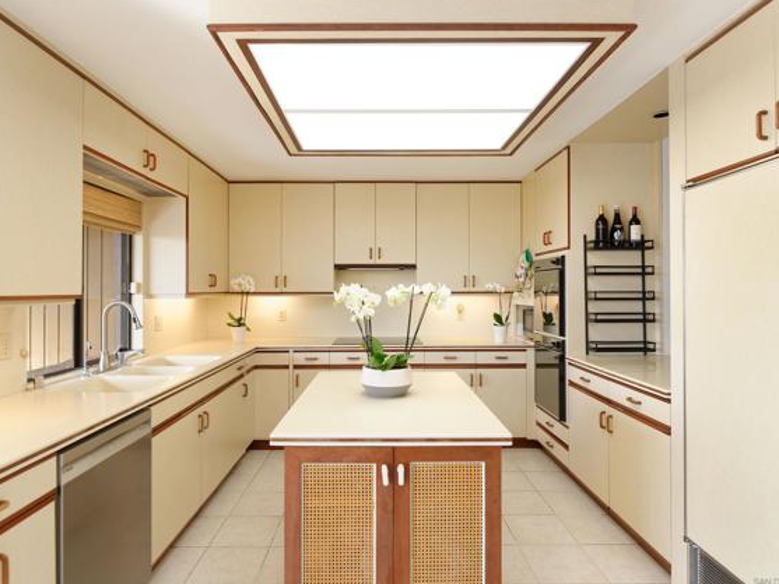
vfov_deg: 63.5
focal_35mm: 21
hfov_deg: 79.0
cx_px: 376
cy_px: 290
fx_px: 473
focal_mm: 19
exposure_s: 1/15
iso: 100
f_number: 5.6
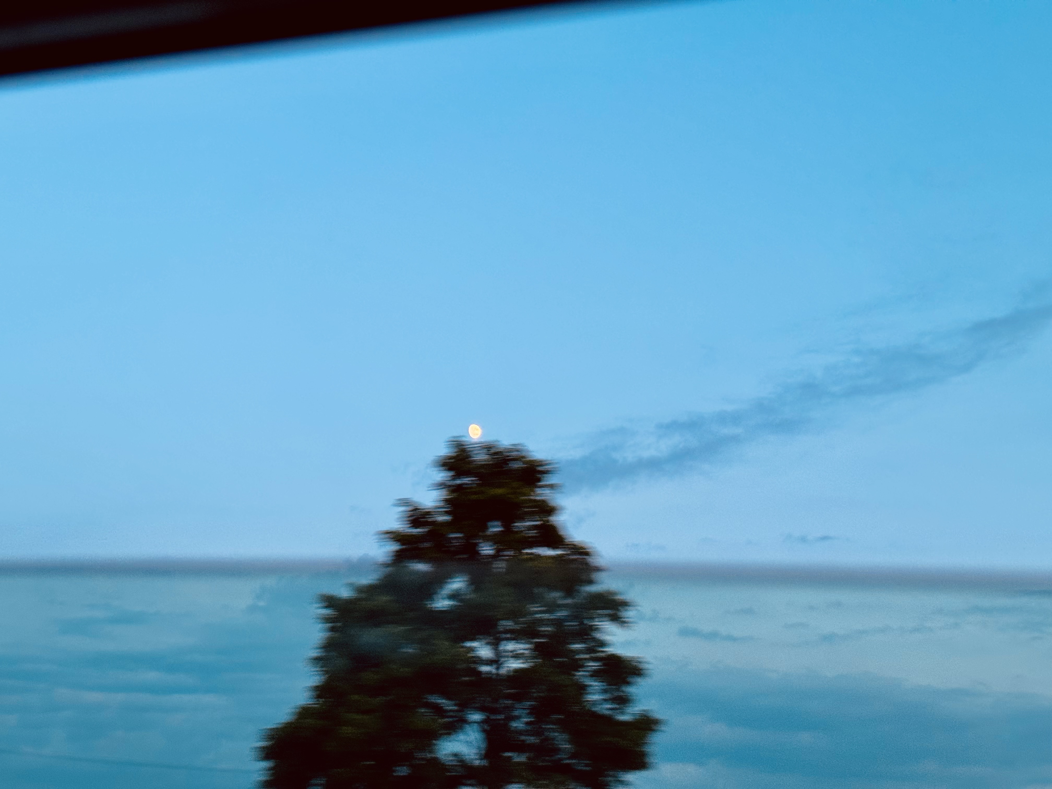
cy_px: 394
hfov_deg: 39.7
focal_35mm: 48
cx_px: 526
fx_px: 1459
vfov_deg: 30.3
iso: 100
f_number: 1.78
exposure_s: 1/91
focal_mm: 6.76
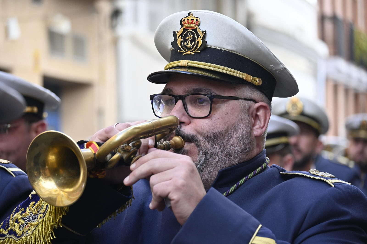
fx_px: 1682
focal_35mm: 165
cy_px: 122
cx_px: 184
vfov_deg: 8.3
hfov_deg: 12.5
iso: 400
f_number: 5
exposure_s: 1/200
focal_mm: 110
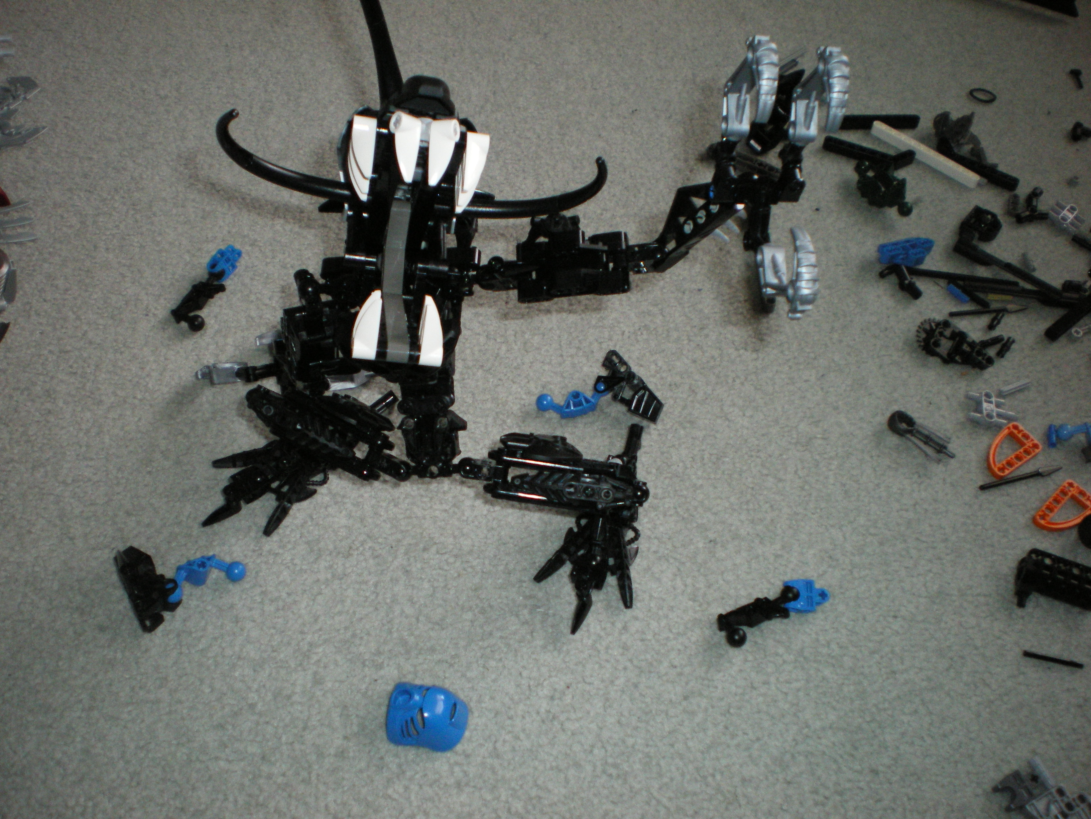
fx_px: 1135
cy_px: 410
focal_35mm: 36
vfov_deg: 39.7
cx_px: 546
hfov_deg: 51.4
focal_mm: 6.3
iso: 320
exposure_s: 1/50
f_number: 3.1
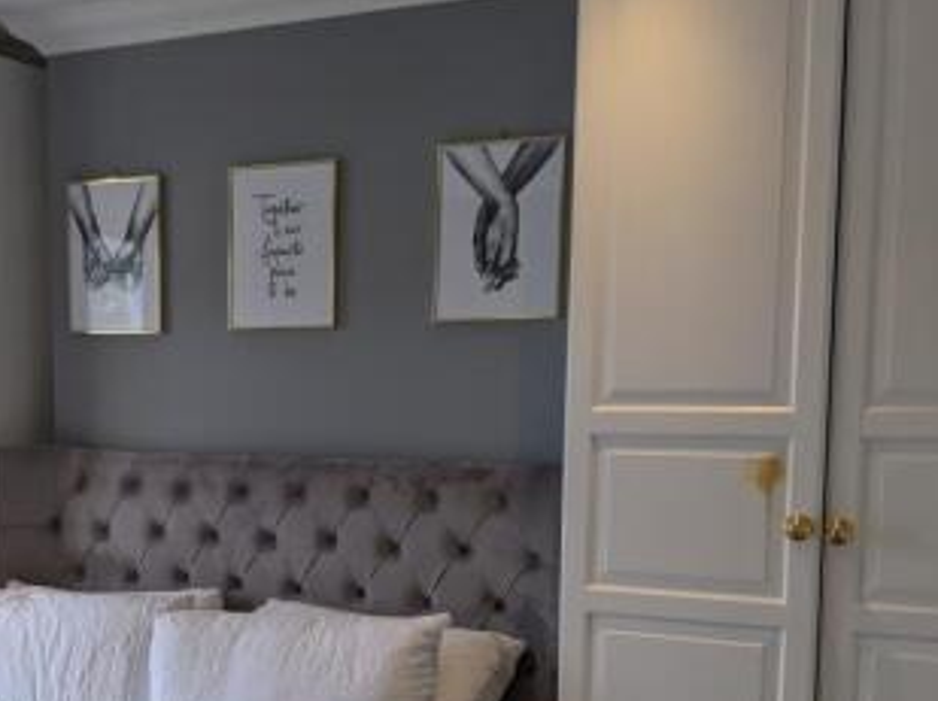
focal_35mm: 51
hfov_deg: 37.0
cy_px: 533
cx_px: 287
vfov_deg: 28.1
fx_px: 1380
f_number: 1.8
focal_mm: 4.44
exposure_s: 1/99.9
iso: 54
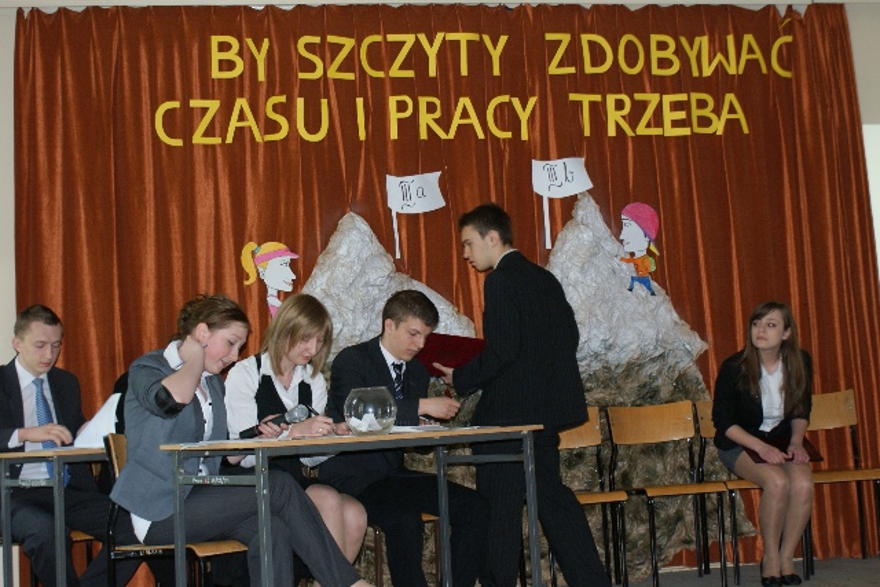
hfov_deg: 37.8
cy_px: 294
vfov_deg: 25.8
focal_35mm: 52
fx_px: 1284
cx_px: 440
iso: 400
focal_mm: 35
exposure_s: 1/60
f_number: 5.6
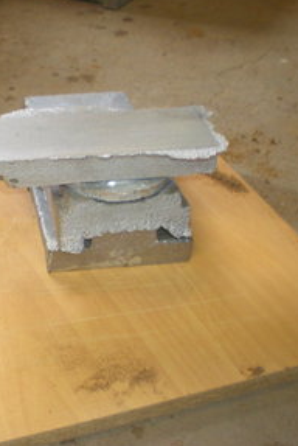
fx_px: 681
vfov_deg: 36.2
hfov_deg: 24.4
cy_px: 214
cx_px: 71
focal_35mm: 55
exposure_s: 1/18.2
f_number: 3.1
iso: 200
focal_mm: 6.3
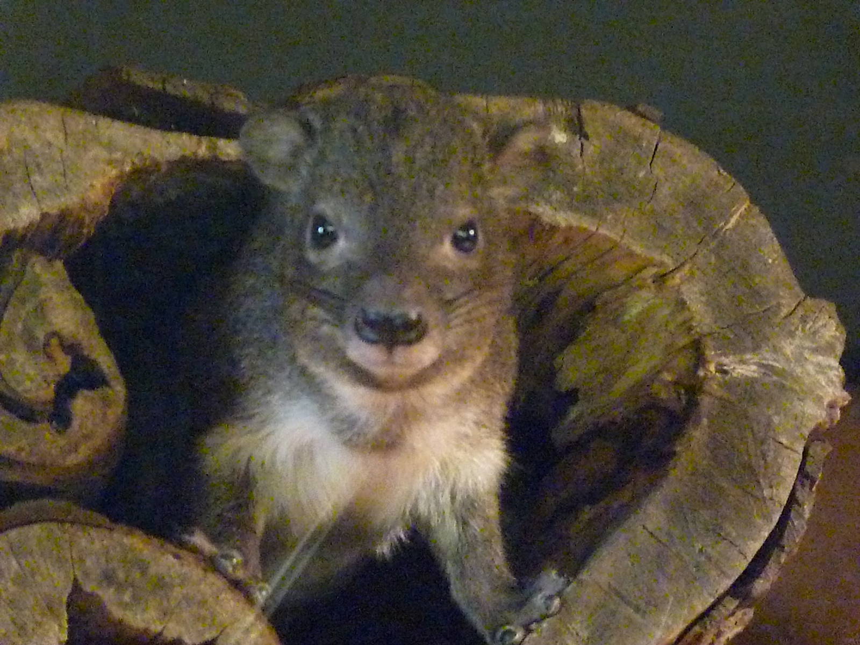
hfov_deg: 8.6
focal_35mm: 230
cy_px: 322
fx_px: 5714
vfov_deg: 6.5
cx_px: 430
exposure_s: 1/10
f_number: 3.9
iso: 5000
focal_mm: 41.4
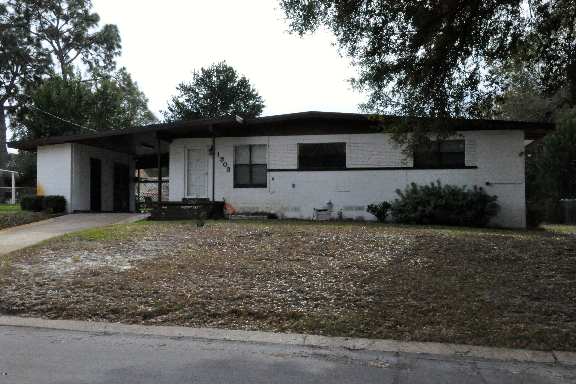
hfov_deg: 48.5
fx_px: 640
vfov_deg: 33.4
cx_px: 287
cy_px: 190
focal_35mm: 40
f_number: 25
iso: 6400
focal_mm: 26
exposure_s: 1/1000
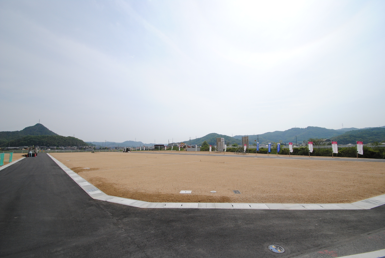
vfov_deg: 77.5
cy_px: 129
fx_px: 161
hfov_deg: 100.3
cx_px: 192
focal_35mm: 15
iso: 400
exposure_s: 1/4000
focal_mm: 10
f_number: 5.6
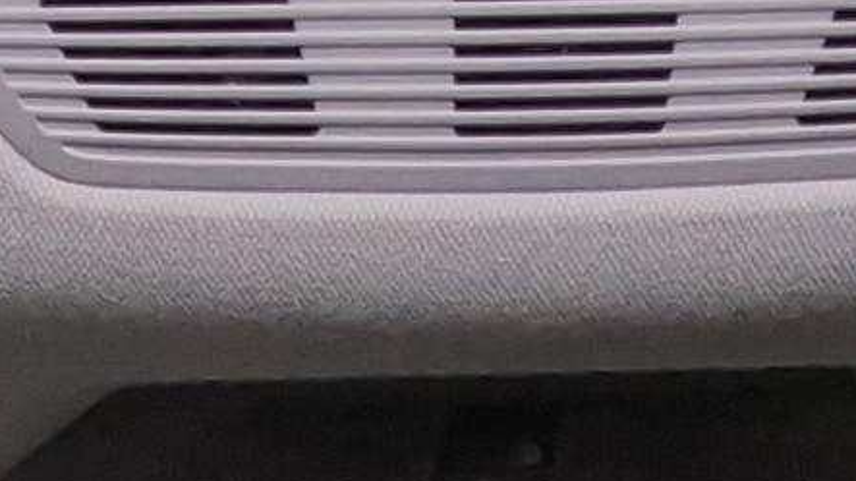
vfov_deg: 4.7
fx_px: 5106
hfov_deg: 9.6
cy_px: 2177
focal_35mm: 225
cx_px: 475
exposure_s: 1/120
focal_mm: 2.91
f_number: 1.9
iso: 44
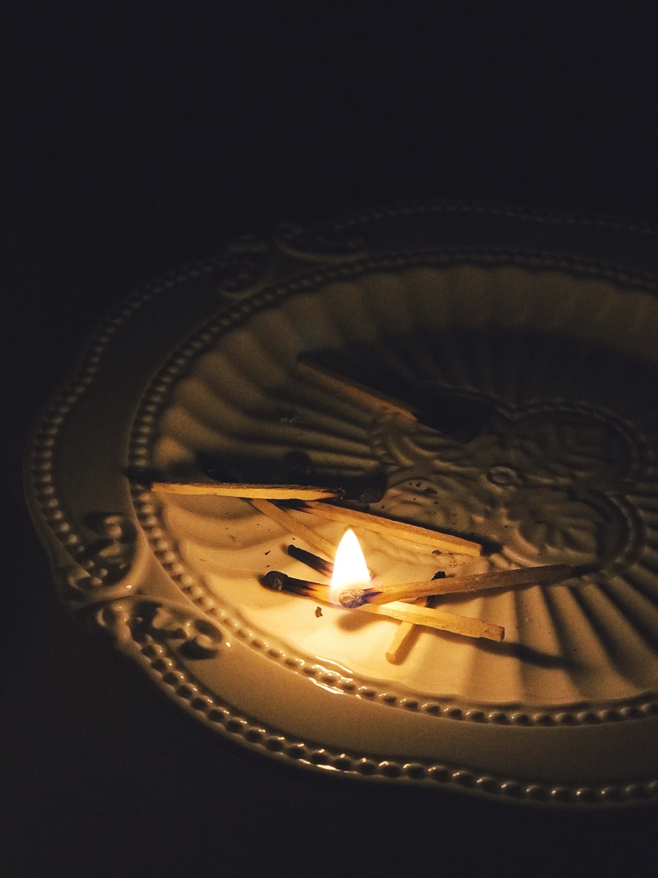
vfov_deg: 33.8
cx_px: 329
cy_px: 439
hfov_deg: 25.7
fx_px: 1445
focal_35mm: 57
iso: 100
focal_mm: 6.6
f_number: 2.8
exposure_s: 1/50
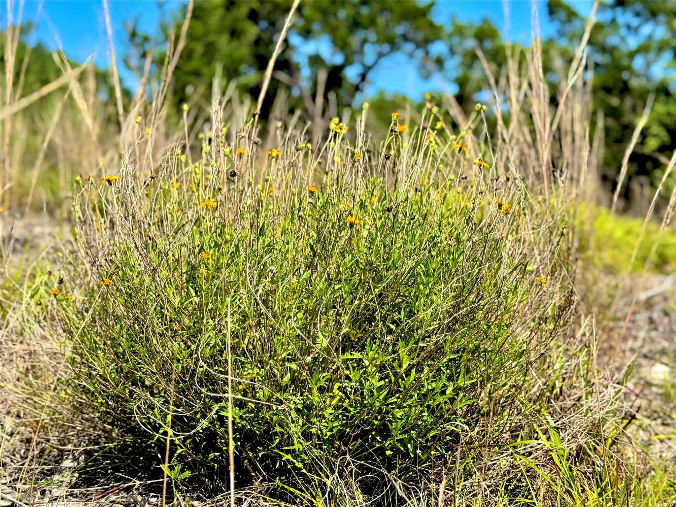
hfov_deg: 39.7
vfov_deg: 30.3
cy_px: 254
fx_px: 937
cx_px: 338
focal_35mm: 48
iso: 64
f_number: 1.78
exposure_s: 1/3610
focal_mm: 6.76
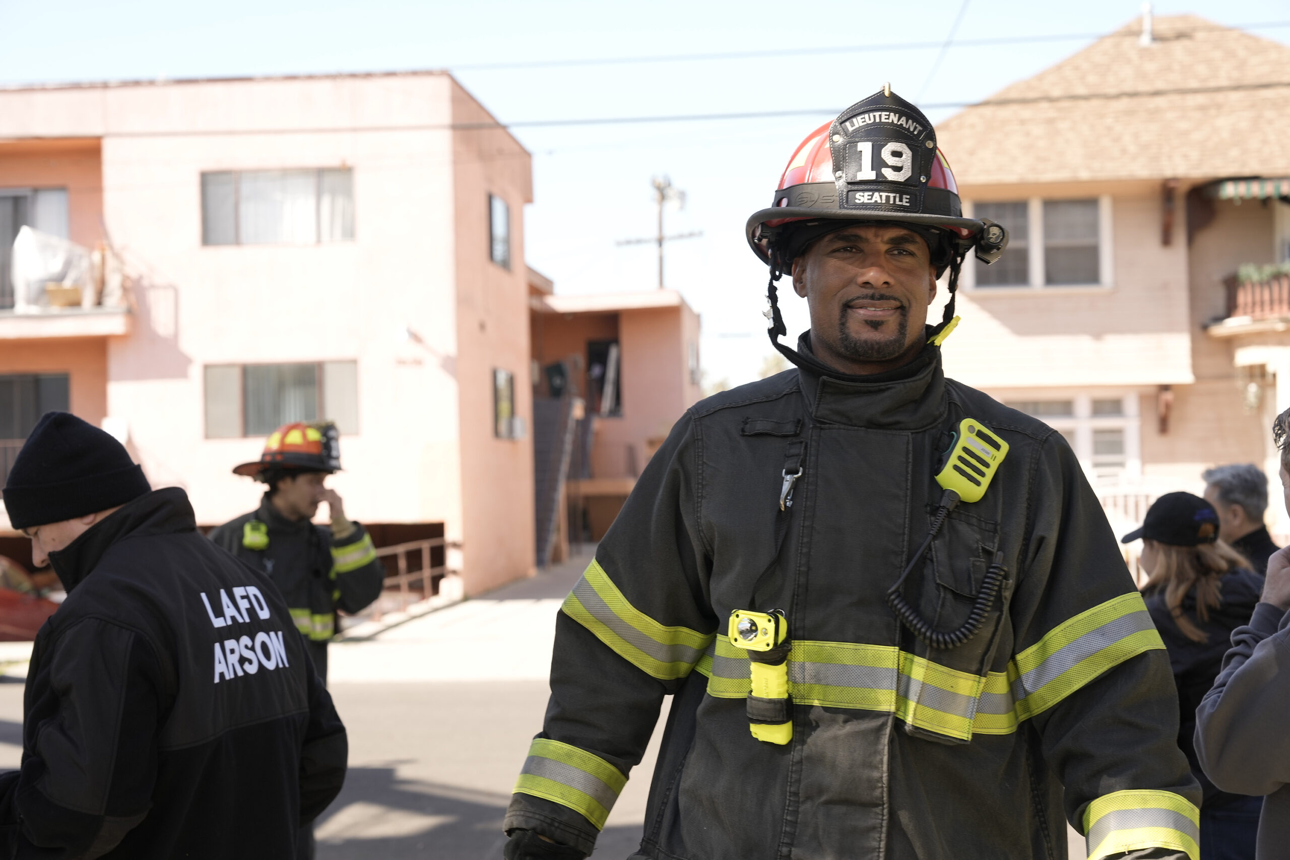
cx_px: 645
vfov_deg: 23.8
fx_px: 2042
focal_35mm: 57
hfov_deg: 35.1
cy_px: 430
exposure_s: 1/320
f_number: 5
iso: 250
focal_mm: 57
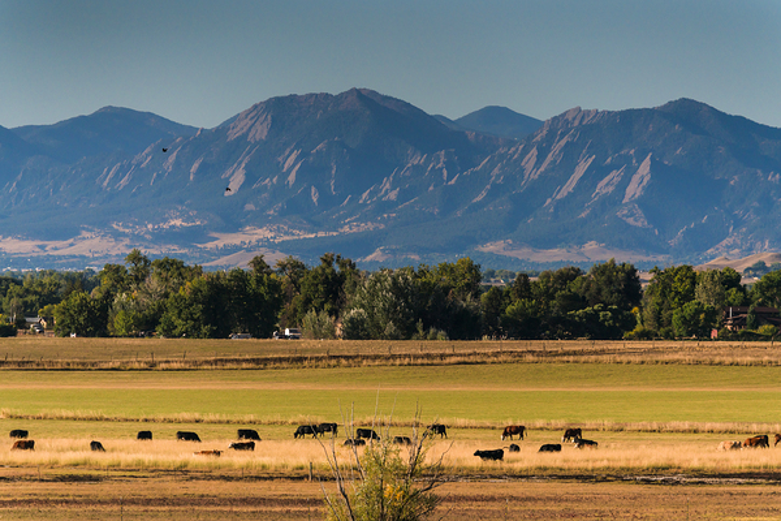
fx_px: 5966
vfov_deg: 5.0
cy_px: 260
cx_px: 390
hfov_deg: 7.5
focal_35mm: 275
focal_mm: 275
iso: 400
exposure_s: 1/6400
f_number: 5.6
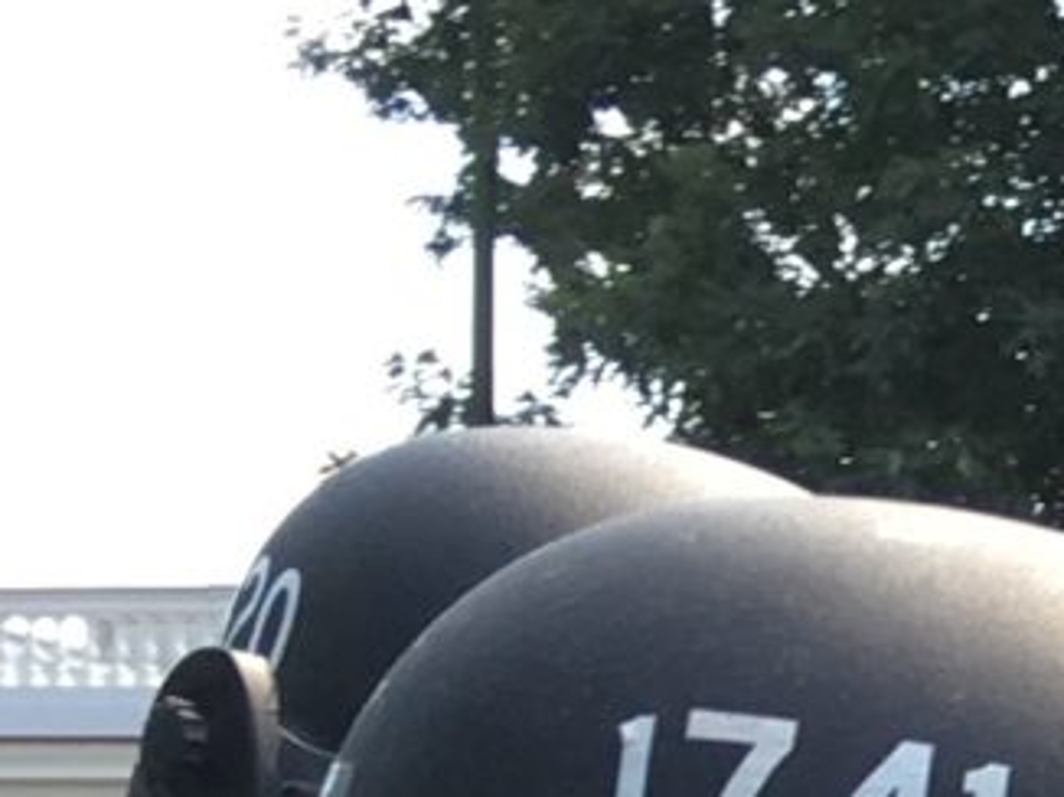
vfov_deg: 6.0
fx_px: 7003
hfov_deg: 7.7
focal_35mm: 228
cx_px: 3107
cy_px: 2345
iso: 25
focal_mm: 4.15
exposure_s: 1/238
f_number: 2.2
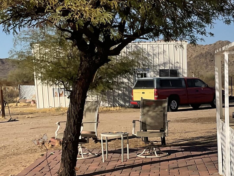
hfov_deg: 23.3
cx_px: 221
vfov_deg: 18.0
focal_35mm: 81
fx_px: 548
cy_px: 152
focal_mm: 3
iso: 16
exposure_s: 1/4405
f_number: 1.8
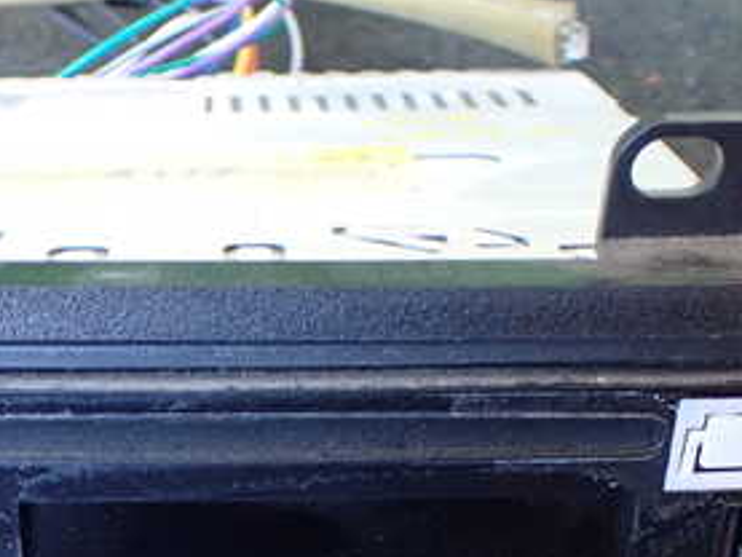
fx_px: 1394
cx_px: 137
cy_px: 594
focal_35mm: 65
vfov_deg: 21.6
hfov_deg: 29.1
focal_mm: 5.4
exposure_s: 1/50
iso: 800
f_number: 2.3
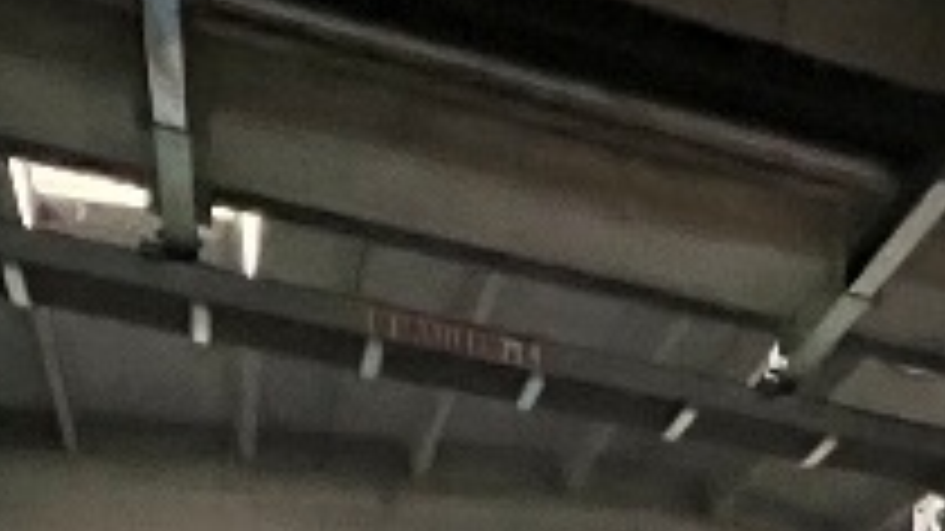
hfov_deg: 27.7
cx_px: 1058
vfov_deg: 12.1
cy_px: 1440
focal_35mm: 69
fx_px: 1729
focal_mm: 1.57
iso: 1250
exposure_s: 1/41
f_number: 1.8
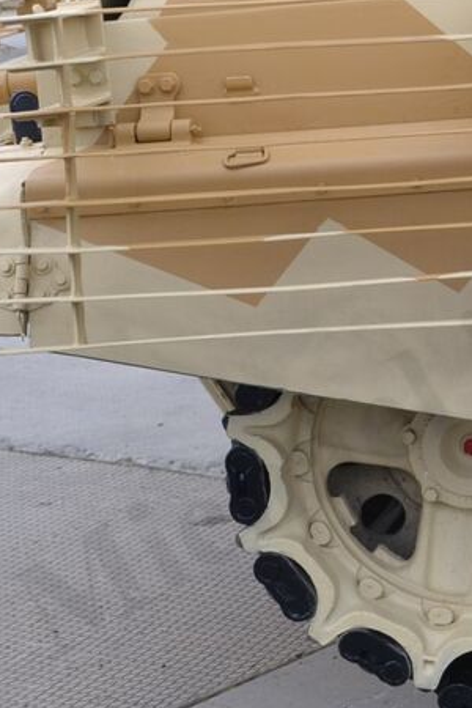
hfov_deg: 10.1
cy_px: 124
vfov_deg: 15.9
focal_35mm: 128
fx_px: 2517
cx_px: 881
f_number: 5.6
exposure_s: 1/125
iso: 100
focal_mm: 30
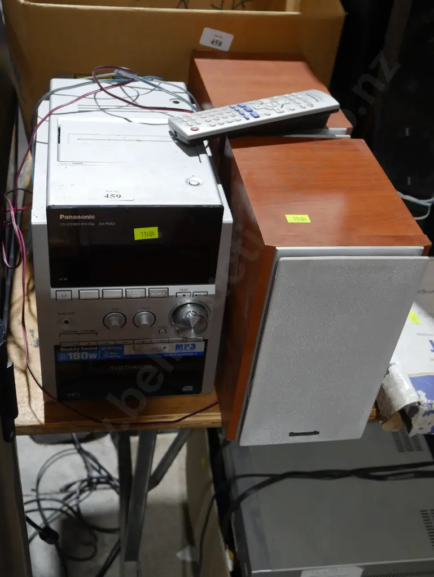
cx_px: 217
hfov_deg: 34.4
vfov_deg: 44.8
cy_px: 288
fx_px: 702
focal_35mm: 42
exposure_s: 1/60
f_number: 4.6
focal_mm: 21
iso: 400
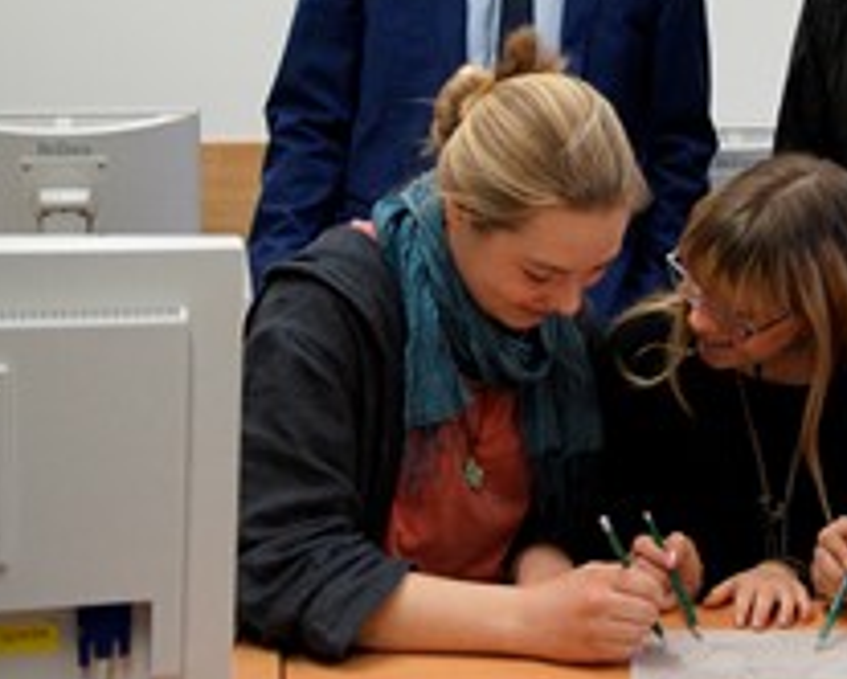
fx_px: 2007
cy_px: 151
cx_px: 696
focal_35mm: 80
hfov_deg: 23.4
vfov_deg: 19.0
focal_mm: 28
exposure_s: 1/400
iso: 3200
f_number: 4.5
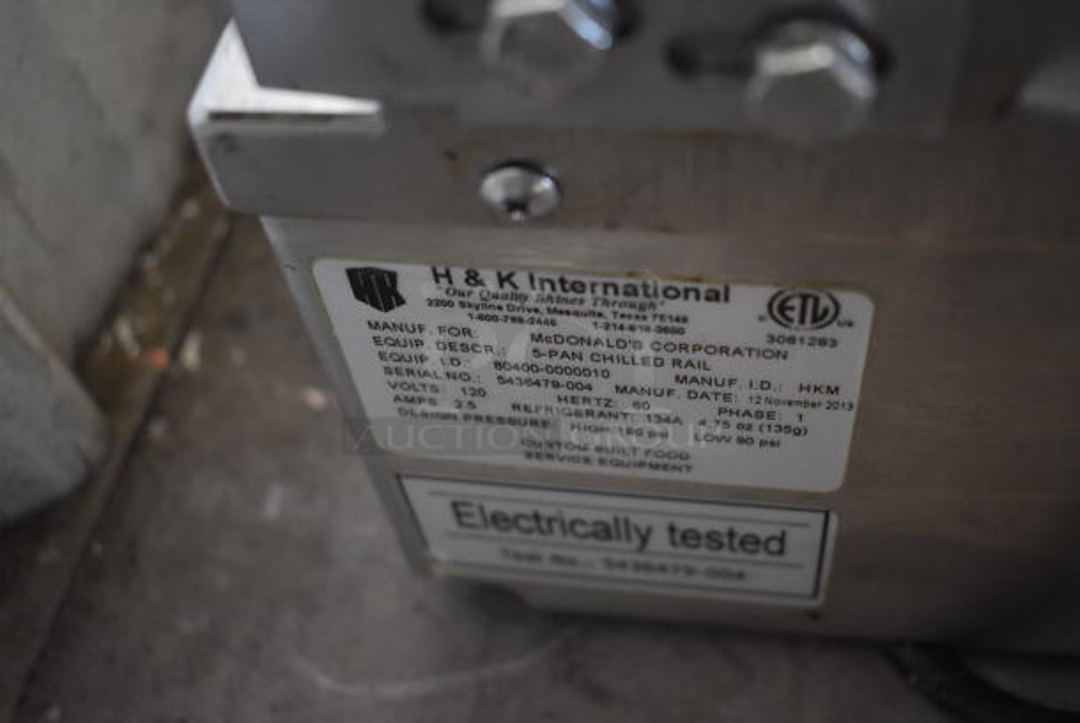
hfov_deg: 46.4
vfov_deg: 32.0
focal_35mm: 42
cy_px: 362
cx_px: 540
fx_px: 1261
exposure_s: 1/25
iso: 3200
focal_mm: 28
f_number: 4.2
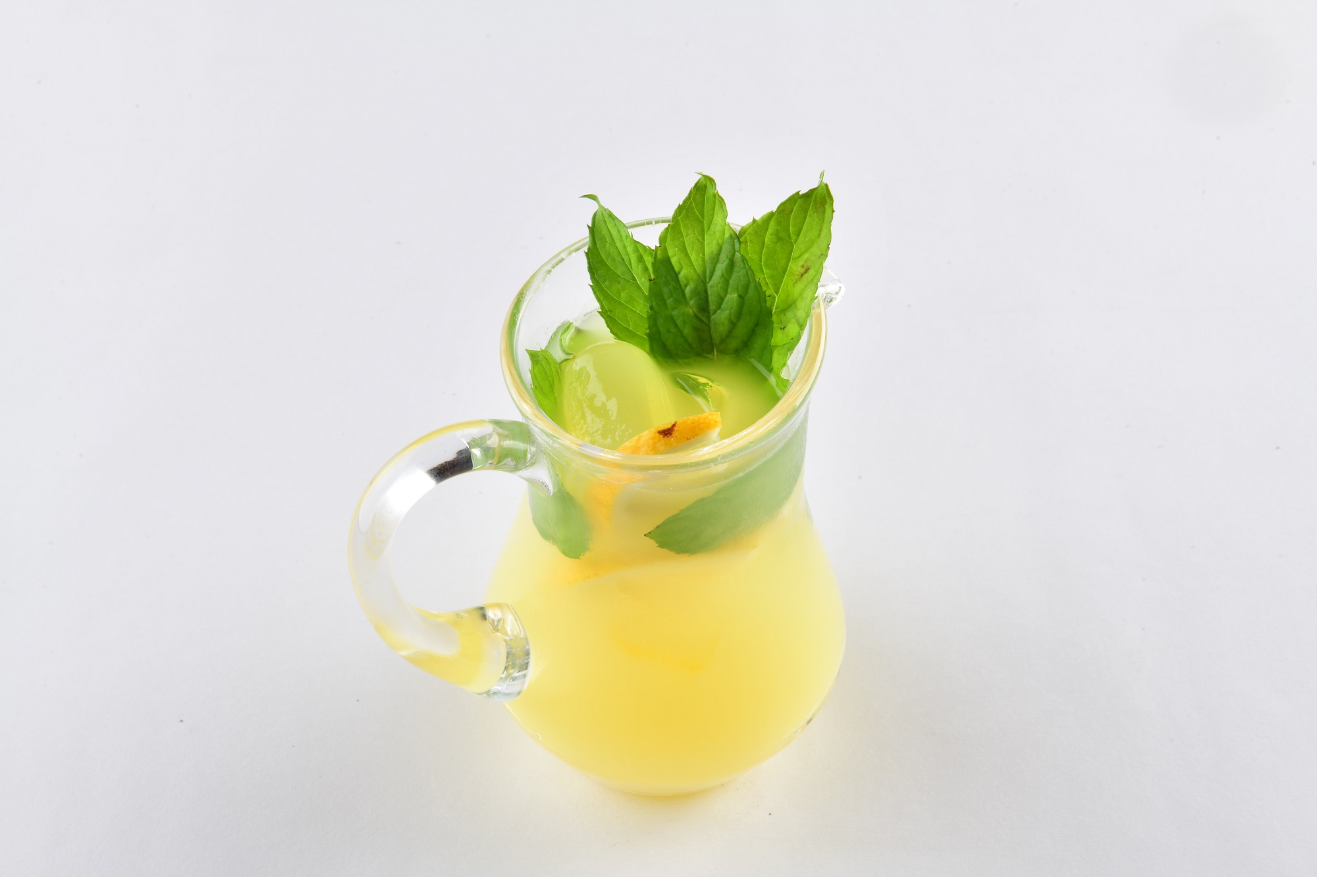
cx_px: 658
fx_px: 2560
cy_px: 438
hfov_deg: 28.8
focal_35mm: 70
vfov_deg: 19.5
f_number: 22
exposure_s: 1/160
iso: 100
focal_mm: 70
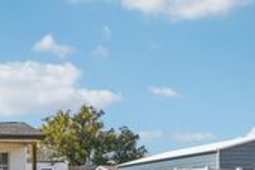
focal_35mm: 53
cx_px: -84
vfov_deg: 23.4
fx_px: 375
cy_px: 202
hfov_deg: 29.5
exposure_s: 1/250
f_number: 8
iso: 100
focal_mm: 12
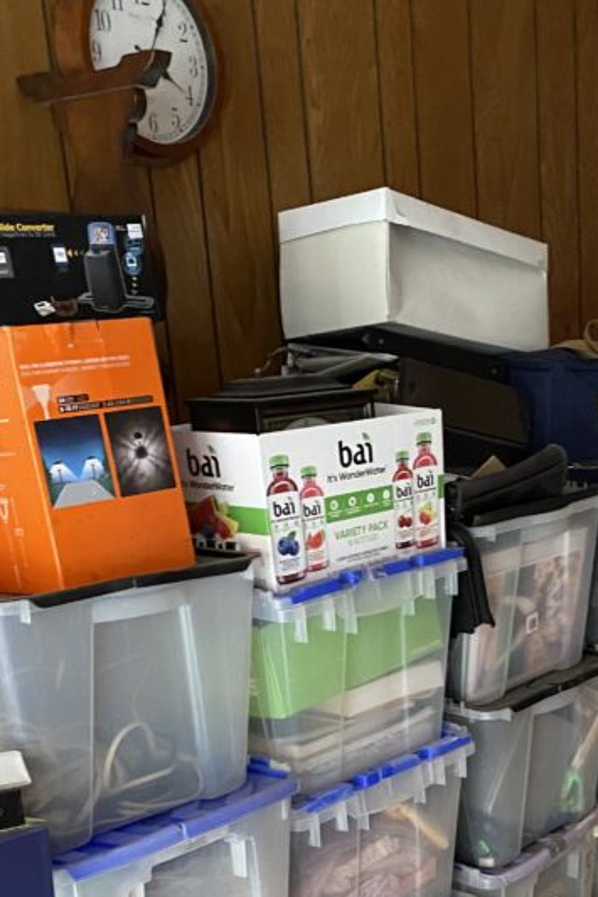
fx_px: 1296
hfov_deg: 25.0
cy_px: 712
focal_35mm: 52
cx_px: 561
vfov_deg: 36.9
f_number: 1.8
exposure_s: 1/30
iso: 800
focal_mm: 4.25
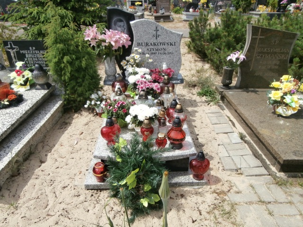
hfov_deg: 71.6
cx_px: 152
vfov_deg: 56.9
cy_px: 114
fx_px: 210
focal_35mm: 24
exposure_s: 1/1250
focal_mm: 4.2
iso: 100
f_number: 3
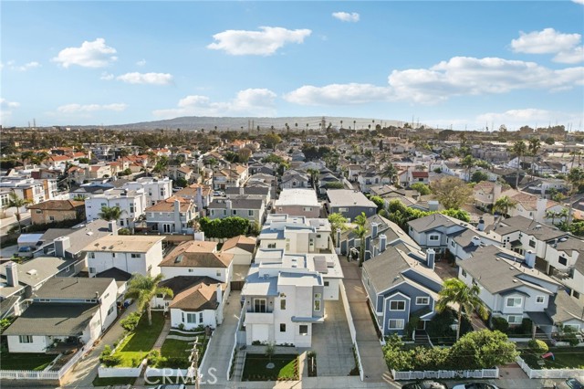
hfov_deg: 78.6
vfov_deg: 57.2
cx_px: 292
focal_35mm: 22
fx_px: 357
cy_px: 194
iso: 100
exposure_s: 1/2500
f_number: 2.8
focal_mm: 8.4
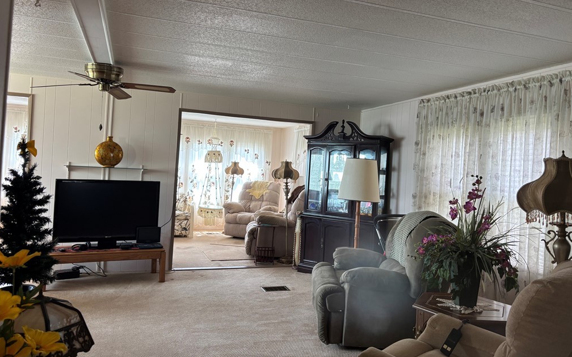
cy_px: 160
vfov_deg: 44.5
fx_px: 436
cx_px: 285
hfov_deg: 66.5
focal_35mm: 28
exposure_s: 1/96
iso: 125
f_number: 1.6
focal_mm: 5.96
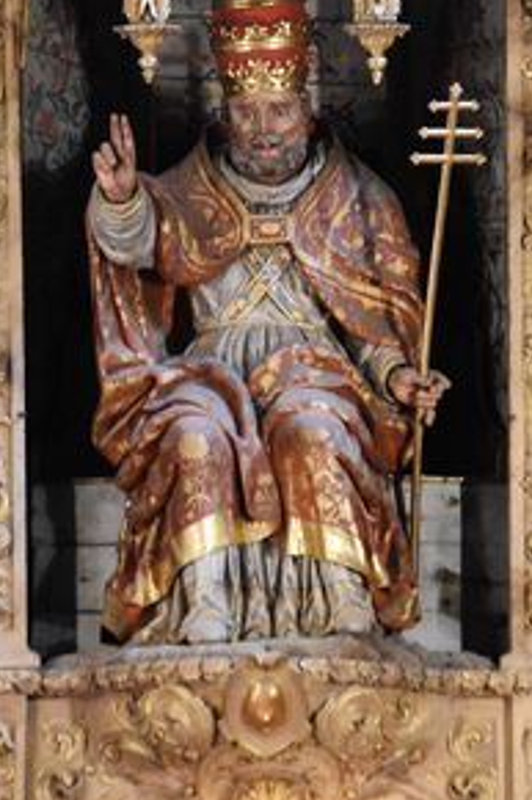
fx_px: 8437
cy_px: 295
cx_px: 277
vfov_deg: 5.4
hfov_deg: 3.6
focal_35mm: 380
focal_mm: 105
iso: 4500
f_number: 4.8
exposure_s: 1/125
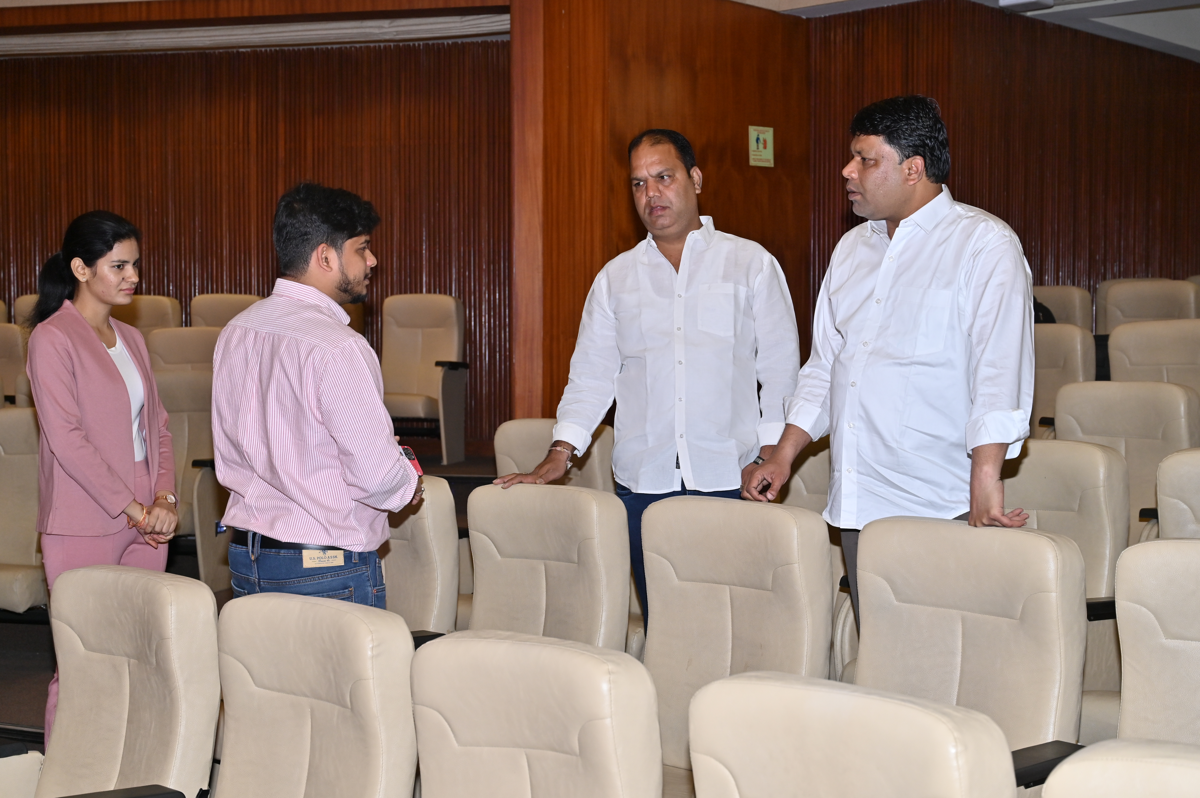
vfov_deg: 27.5
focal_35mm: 49
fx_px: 1632
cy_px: 399
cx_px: 600
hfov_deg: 40.4
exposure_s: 1/160
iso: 500
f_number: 5.6
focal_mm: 49
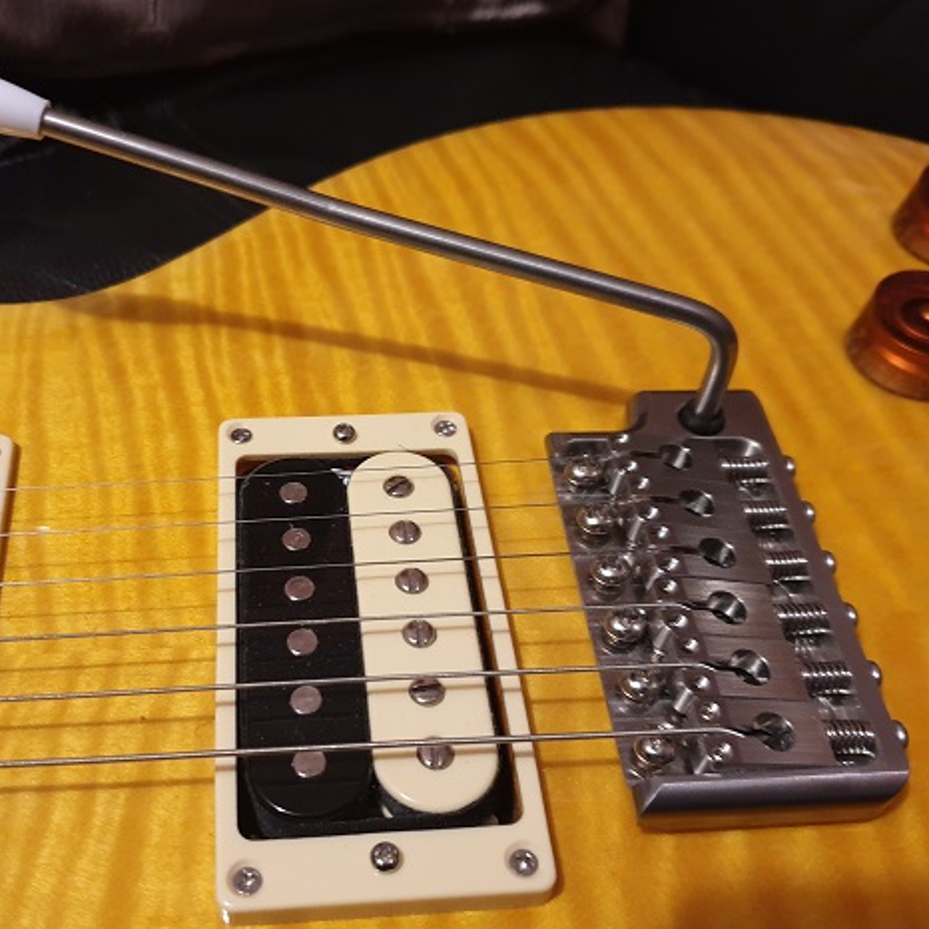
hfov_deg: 46.7
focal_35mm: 35
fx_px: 1063
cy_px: 515
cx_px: 341
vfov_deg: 47.1
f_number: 1.5
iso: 250
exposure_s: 1/17
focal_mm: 4.3
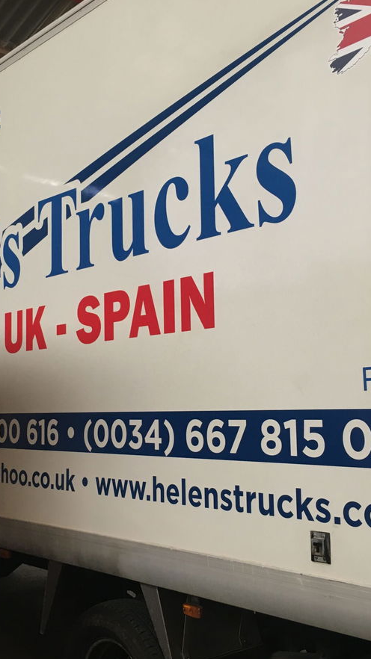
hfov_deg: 27.7
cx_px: 150
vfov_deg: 47.4
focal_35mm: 43
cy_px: 329
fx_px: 752
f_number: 2.2
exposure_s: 1/33
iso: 50
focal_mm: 4.15
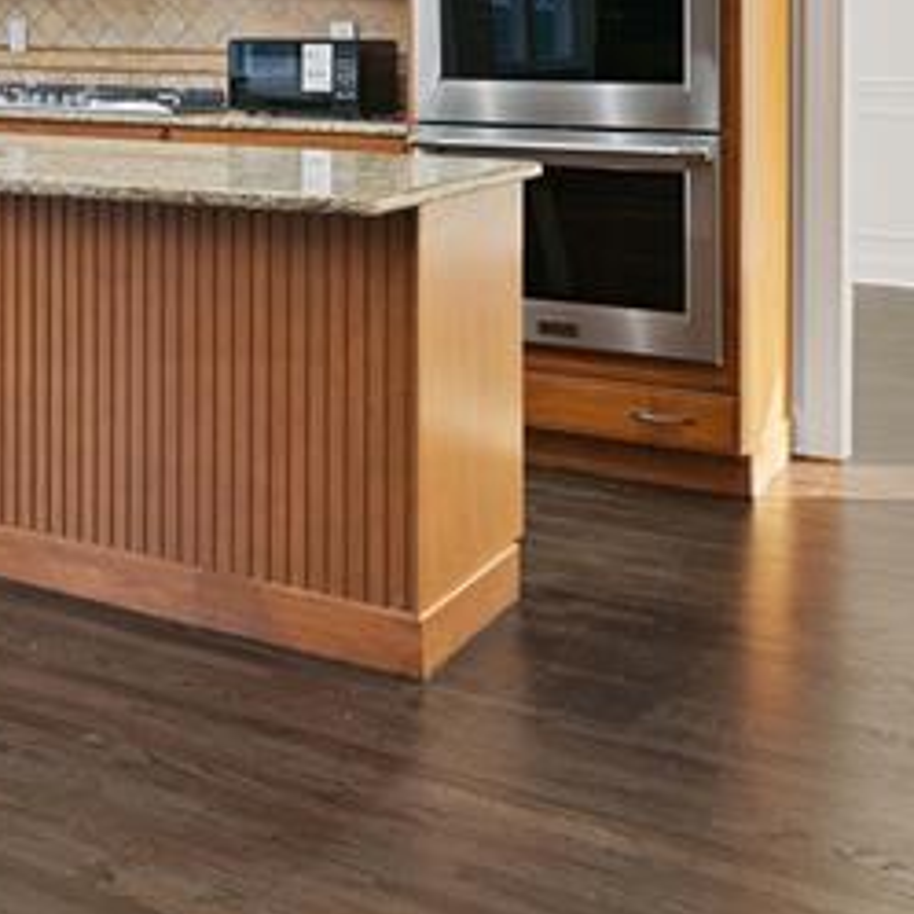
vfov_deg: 28.7
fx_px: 1673
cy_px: 4
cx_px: -169
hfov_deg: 27.2
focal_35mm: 56
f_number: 8
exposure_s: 1/5
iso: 400
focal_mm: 16
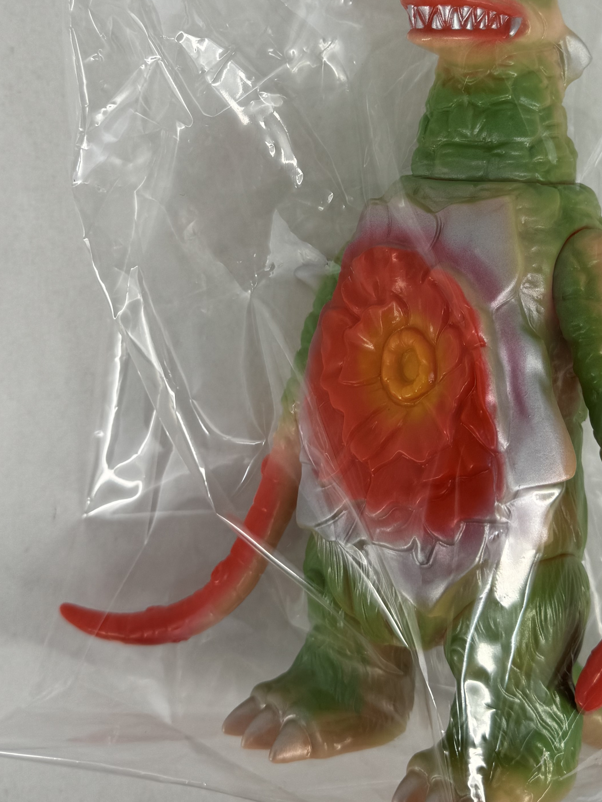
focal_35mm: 49
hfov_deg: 29.6
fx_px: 1136
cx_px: 372
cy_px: 200
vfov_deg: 37.9
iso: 80
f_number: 1.78
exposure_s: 1/407
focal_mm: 6.86
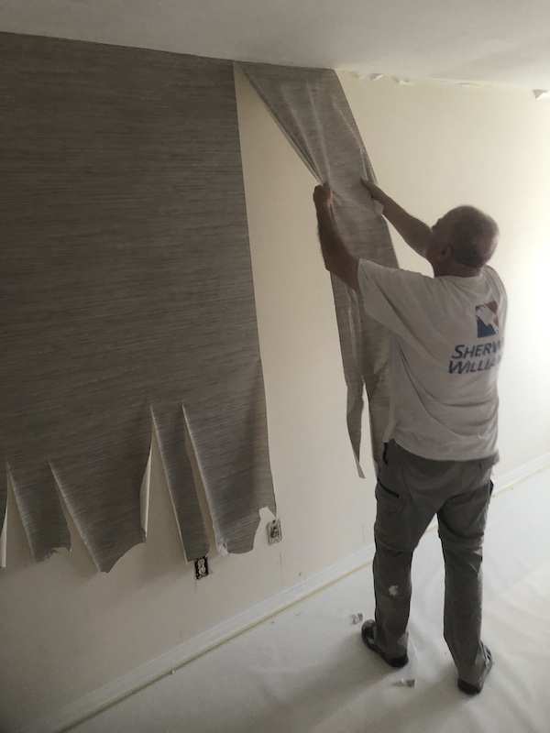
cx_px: 275
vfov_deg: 63.4
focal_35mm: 28
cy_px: 366
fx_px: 593
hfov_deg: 49.7
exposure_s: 1/15
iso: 64
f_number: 1.8
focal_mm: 3.99
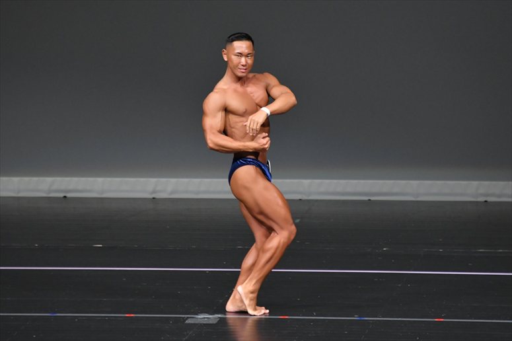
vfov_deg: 3.7
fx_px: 5331
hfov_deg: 5.5
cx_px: 256
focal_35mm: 375
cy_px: 170
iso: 4000
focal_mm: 250
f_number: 5.6
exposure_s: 1/400
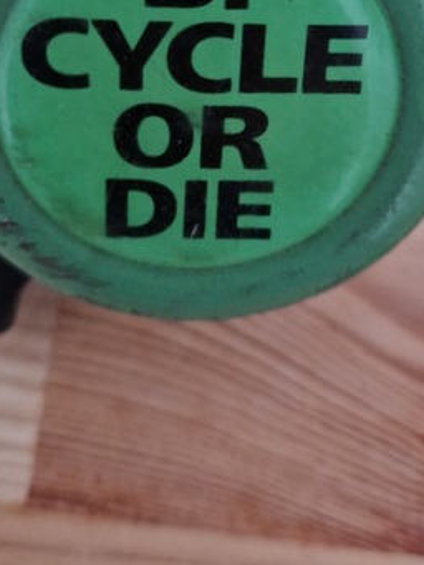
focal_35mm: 54
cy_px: 91
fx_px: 881
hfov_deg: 27.0
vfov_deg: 34.2
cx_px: 197
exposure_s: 1/25
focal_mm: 5.4
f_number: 1.8
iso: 800
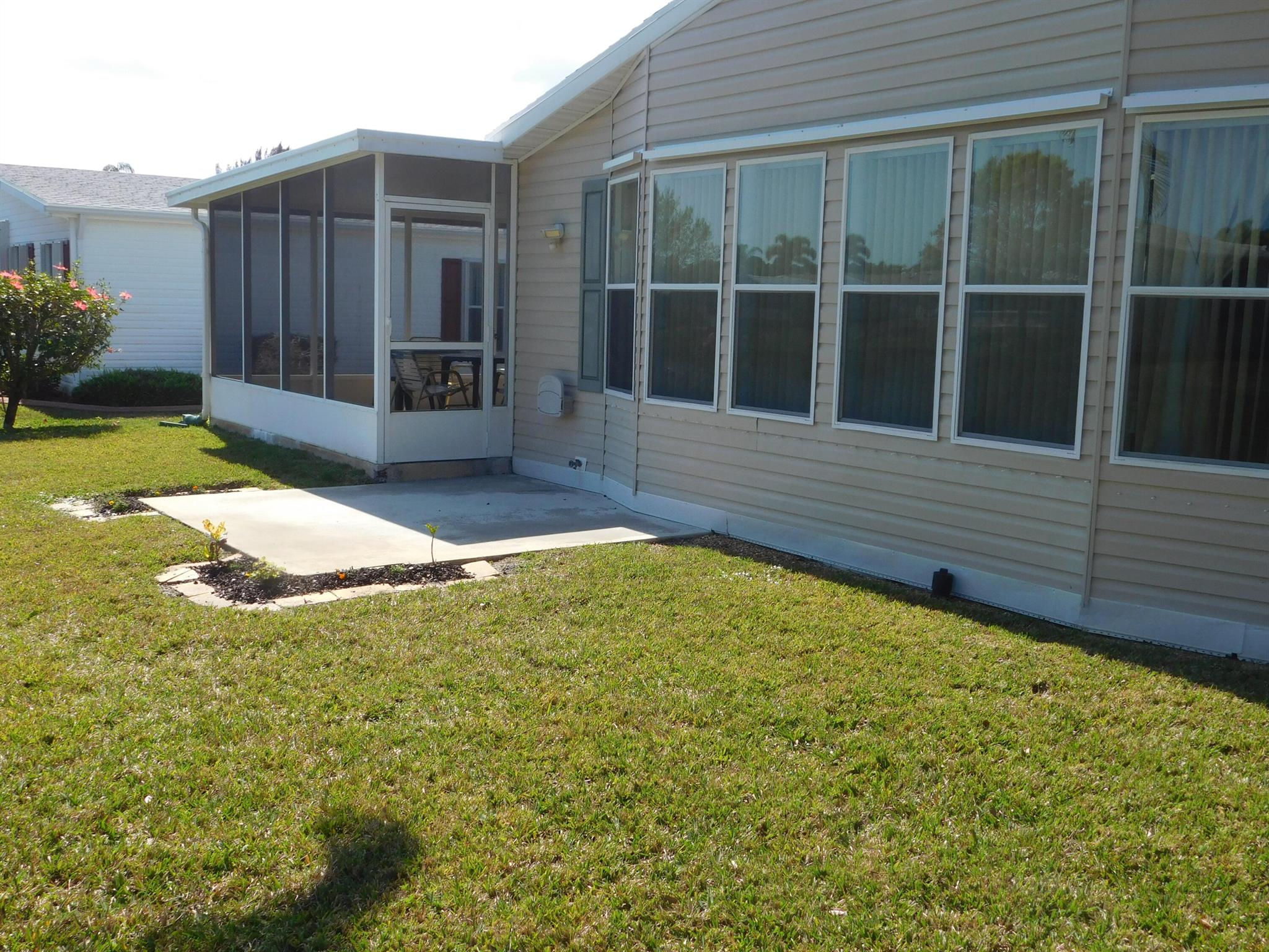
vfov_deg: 39.7
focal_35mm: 36
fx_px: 1320
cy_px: 476
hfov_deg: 51.4
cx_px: 634
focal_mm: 6.3
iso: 125
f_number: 3.5
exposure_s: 1/1000
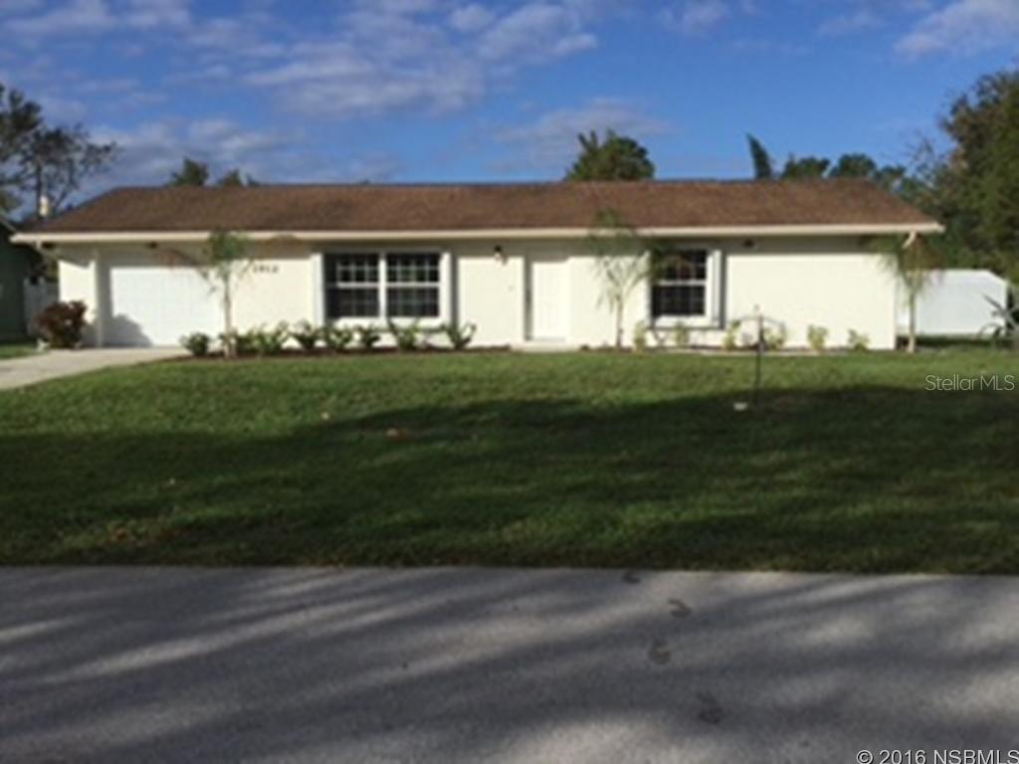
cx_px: 510
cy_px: 382
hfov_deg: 58.4
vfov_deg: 45.4
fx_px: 913
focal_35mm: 31
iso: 25
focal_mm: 3.3
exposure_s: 1/1852
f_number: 2.4
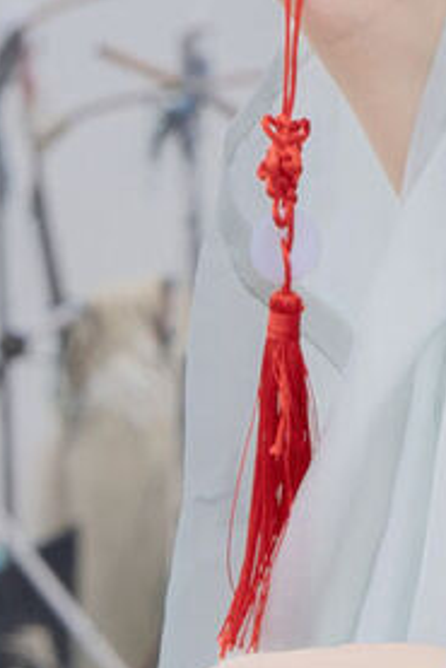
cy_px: -206
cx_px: 651
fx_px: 6755
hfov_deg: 3.8
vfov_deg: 5.6
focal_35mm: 364
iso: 100
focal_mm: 64
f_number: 8
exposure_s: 1/200
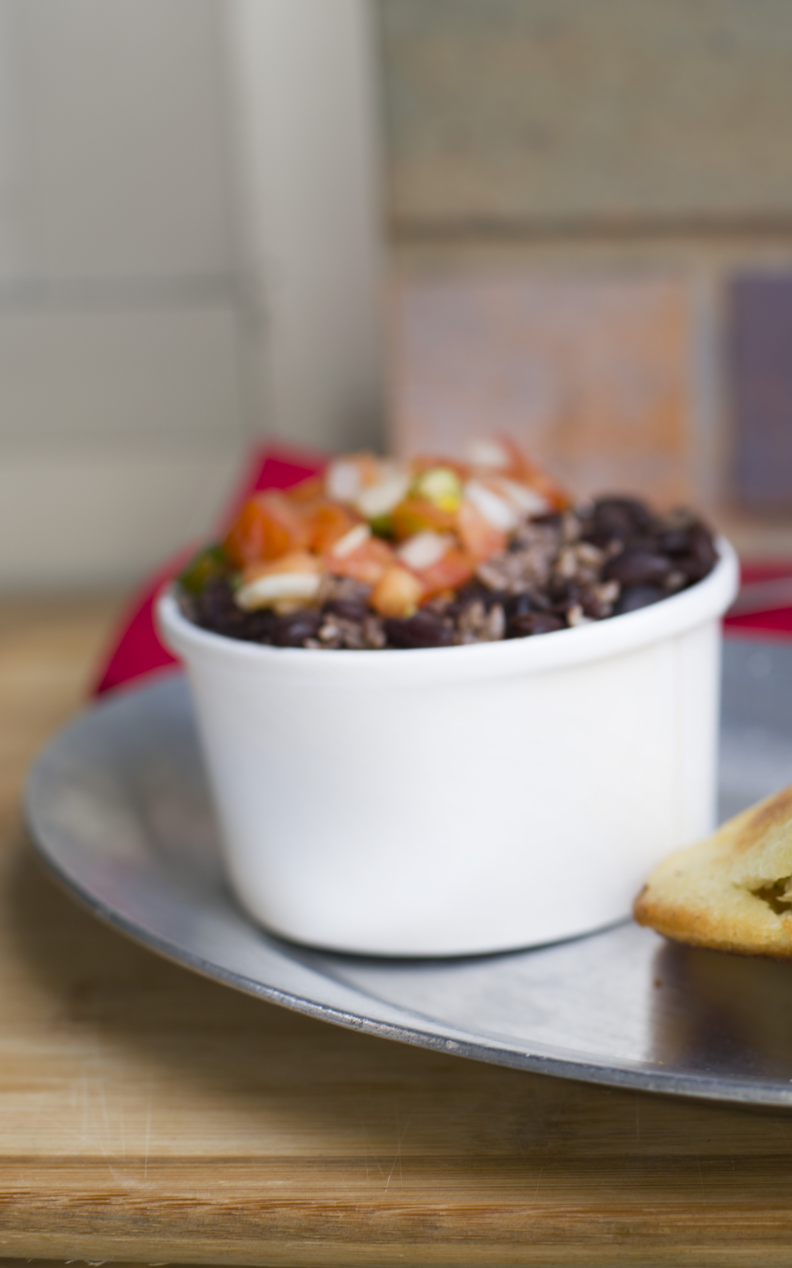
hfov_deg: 16.6
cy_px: 636
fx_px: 2659
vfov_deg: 26.8
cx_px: 768
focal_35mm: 77
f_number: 4
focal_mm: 50
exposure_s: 1/125
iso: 250
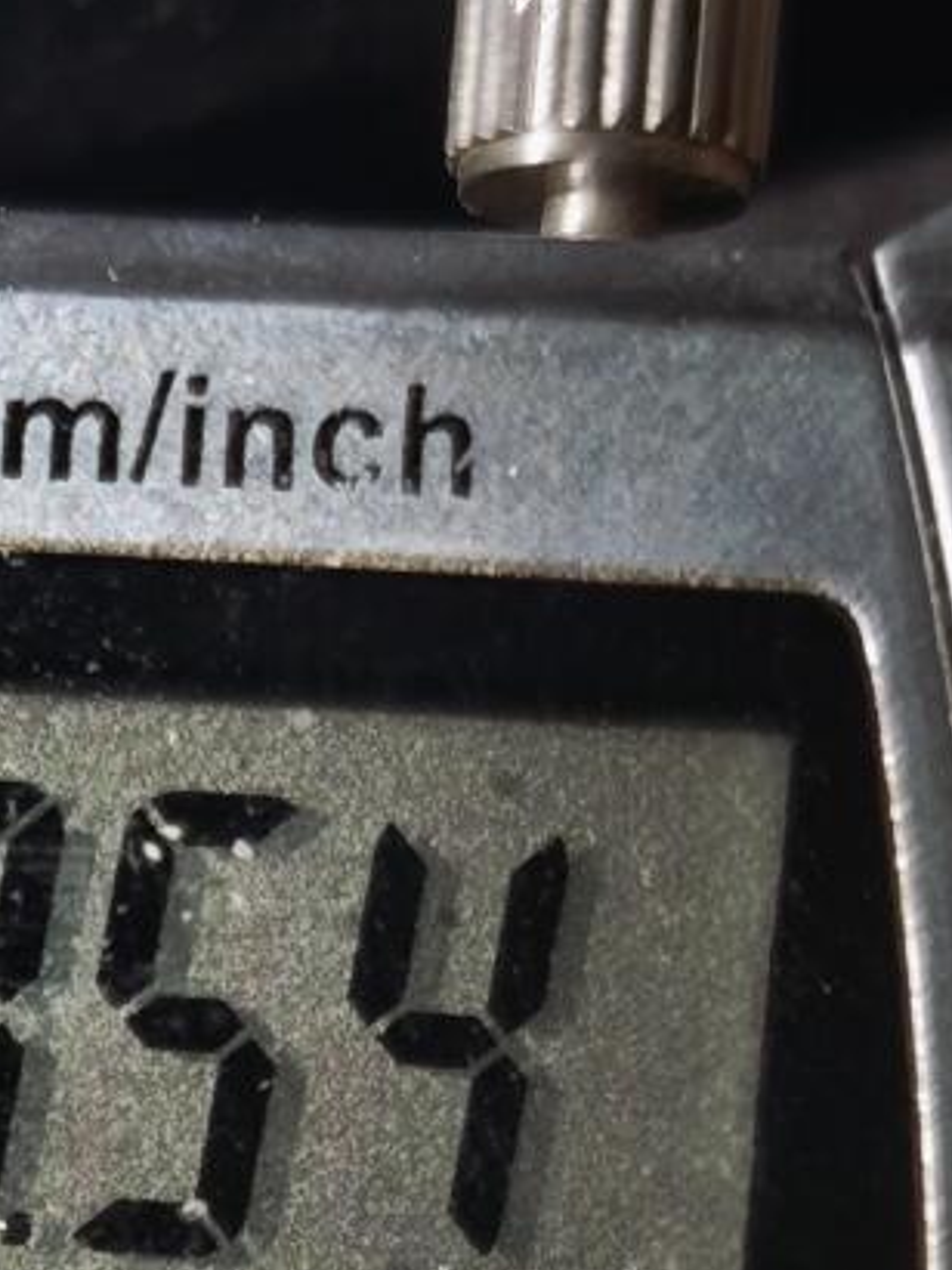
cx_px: -887
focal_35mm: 219
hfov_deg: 6.6
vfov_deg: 8.7
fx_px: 8035
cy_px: 2172
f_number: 1.63
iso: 320
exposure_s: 1/52
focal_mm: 5.85
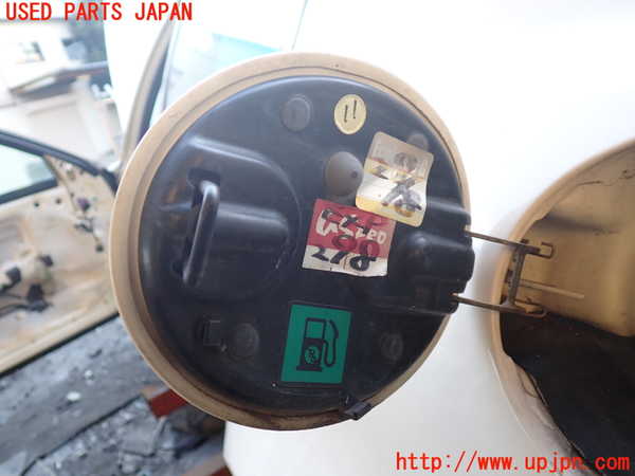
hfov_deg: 60.0
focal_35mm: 30
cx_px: 318
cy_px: 238
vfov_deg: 46.8
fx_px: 550
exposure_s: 1/60
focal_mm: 5.4
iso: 125
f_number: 2.3
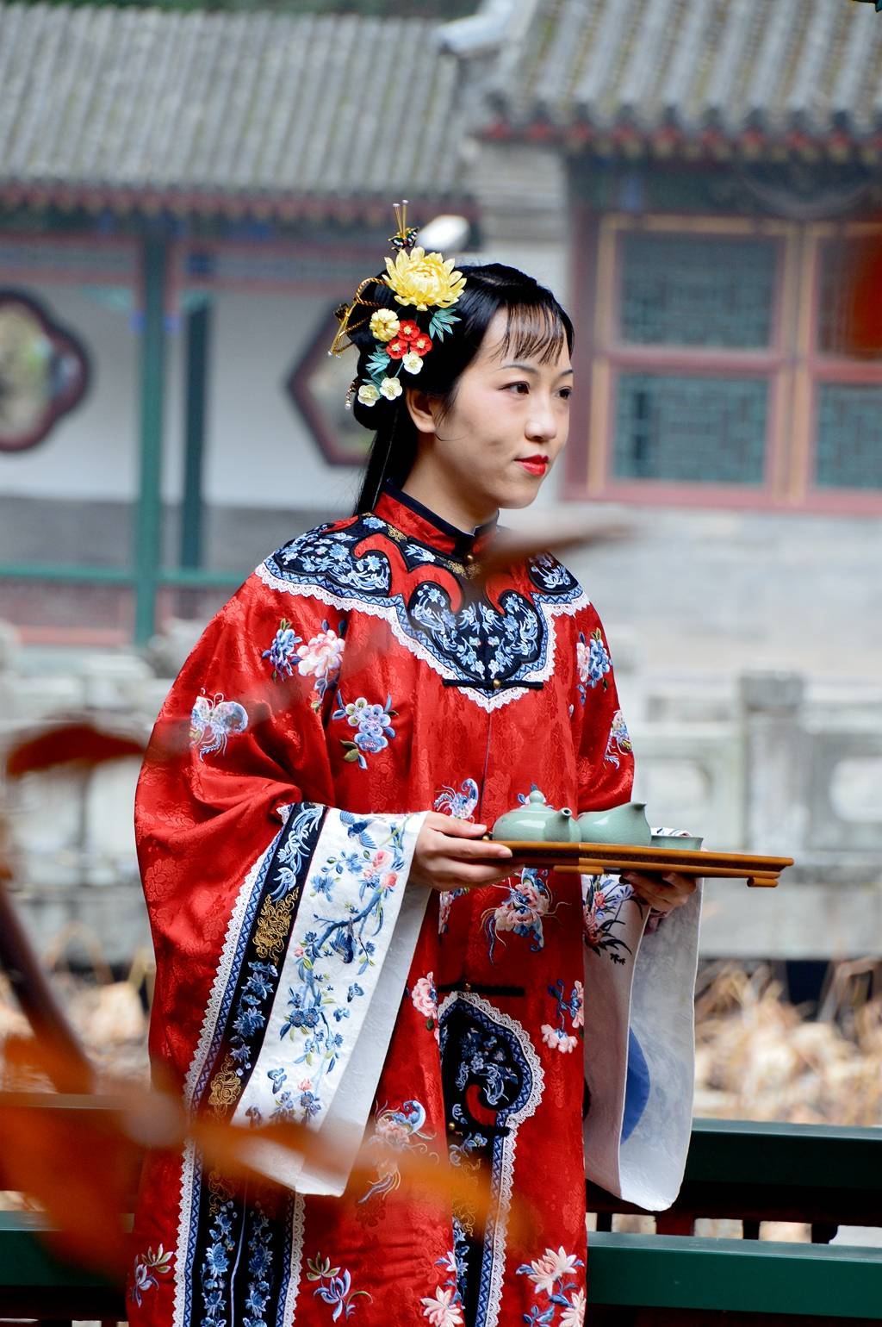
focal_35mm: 300
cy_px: 664
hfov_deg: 4.6
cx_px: 441
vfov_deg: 6.9
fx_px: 11044
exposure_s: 1/50
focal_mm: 200
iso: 400
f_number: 8
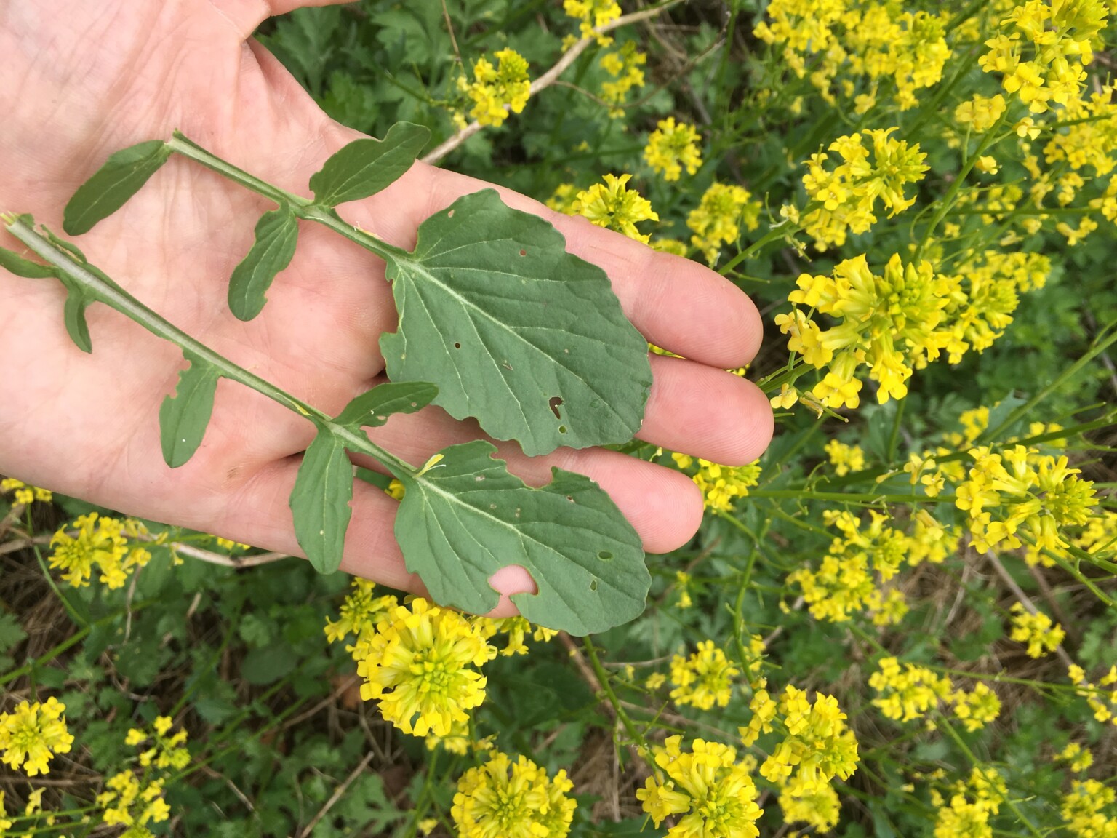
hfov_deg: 61.7
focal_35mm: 29
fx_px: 936
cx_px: 558
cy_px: 419
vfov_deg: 48.2
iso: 25
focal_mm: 4.15
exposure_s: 1/718
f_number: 2.2
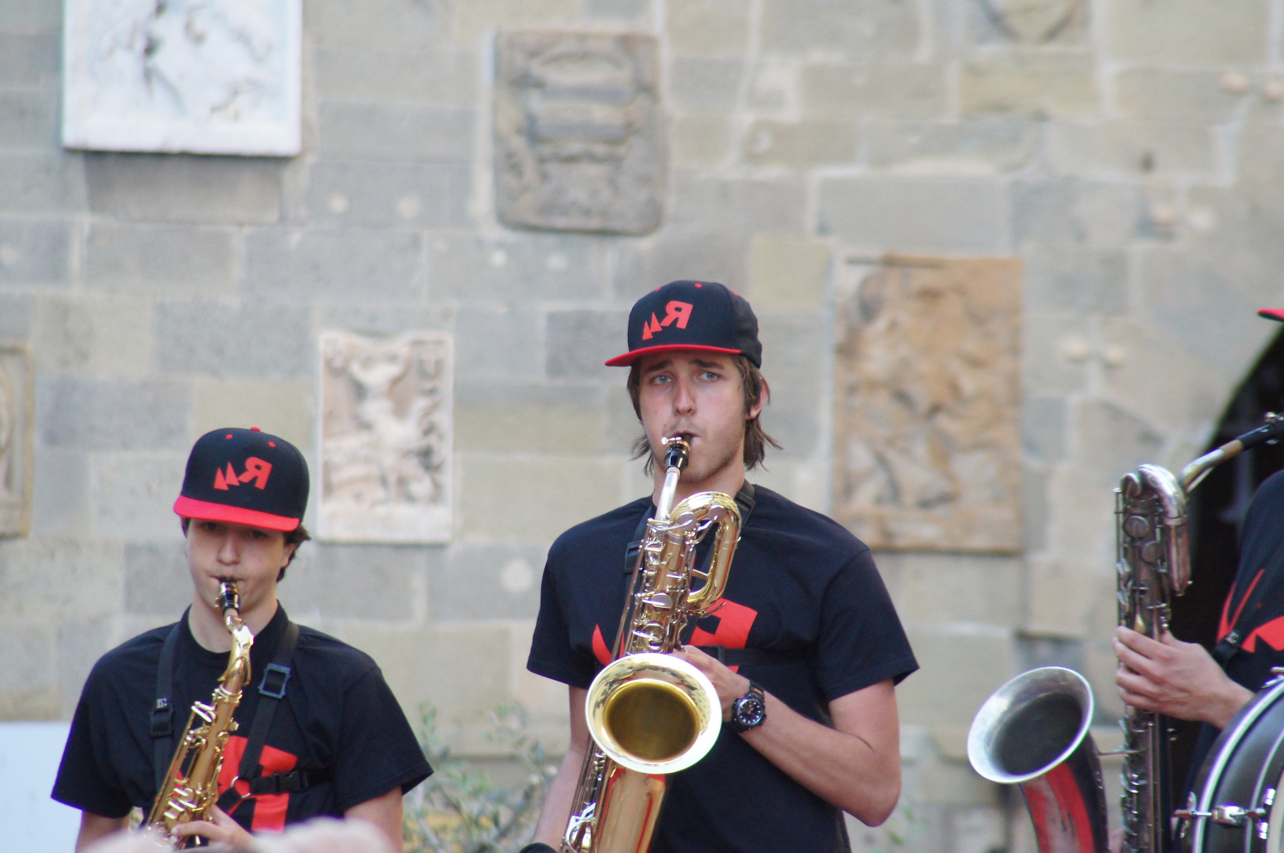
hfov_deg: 6.5
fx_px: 11223
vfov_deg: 4.4
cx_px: 642
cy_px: 426
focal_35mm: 315
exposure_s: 1/320
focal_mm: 210
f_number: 5.6
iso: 1600
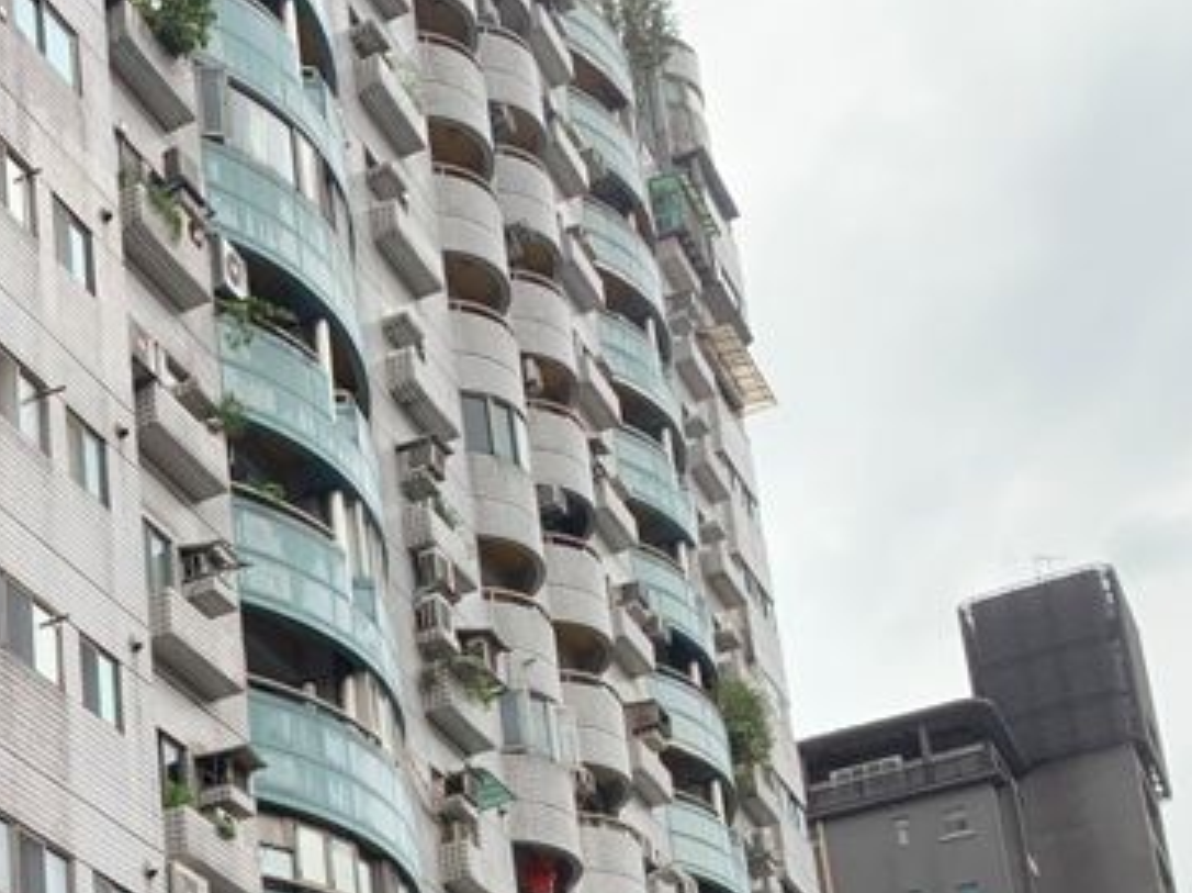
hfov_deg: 24.9
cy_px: 1114
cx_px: -303
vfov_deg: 19.8
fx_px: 2374
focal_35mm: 69
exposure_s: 1/243
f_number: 1.8
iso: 25
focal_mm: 4.25
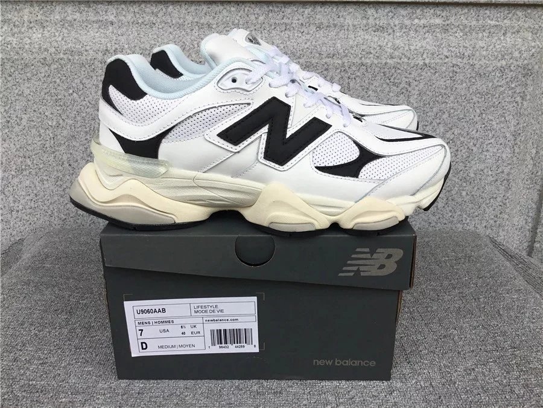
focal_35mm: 31
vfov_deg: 45.4
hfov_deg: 58.4
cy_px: 204
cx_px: 272
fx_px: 486
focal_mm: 3.3
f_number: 2.4
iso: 25
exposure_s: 1/390
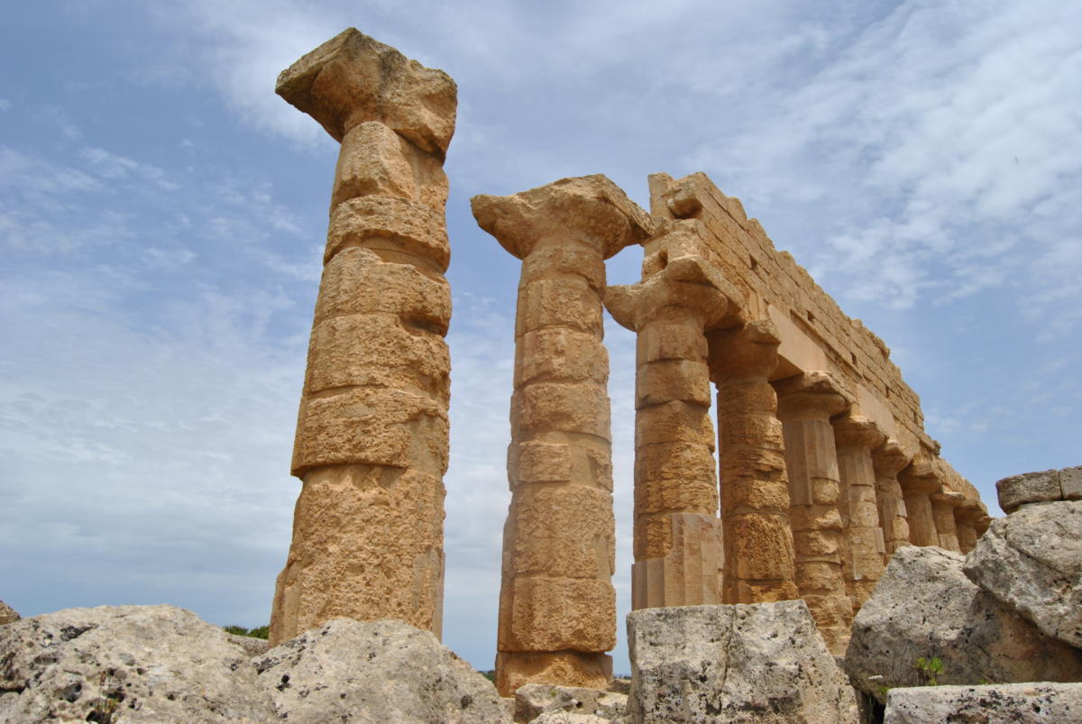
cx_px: 541
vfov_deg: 48.0
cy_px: 362
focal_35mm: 27
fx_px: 812
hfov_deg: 67.3
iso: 100
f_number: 9
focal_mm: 18
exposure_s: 1/320
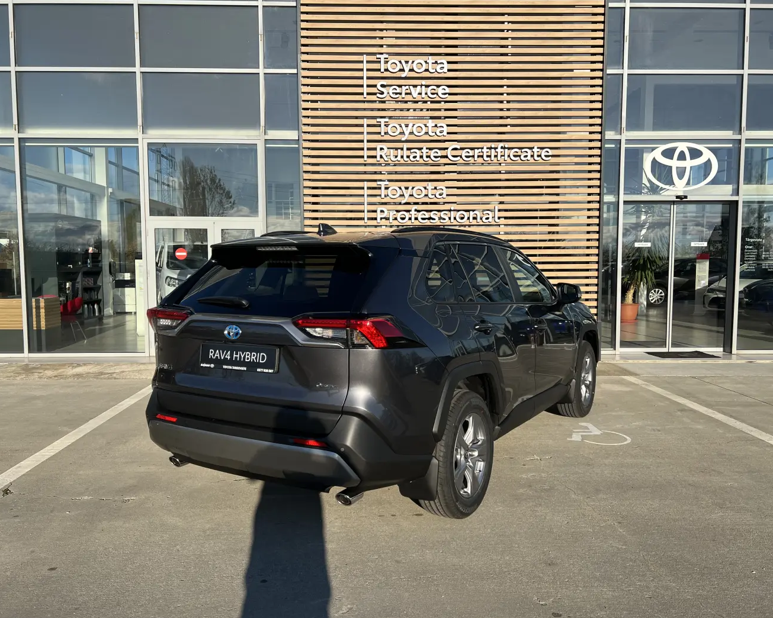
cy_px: 311
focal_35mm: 28
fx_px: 641
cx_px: 381
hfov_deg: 62.2
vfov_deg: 51.5
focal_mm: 5.7
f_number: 1.5
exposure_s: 1/4274
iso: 50
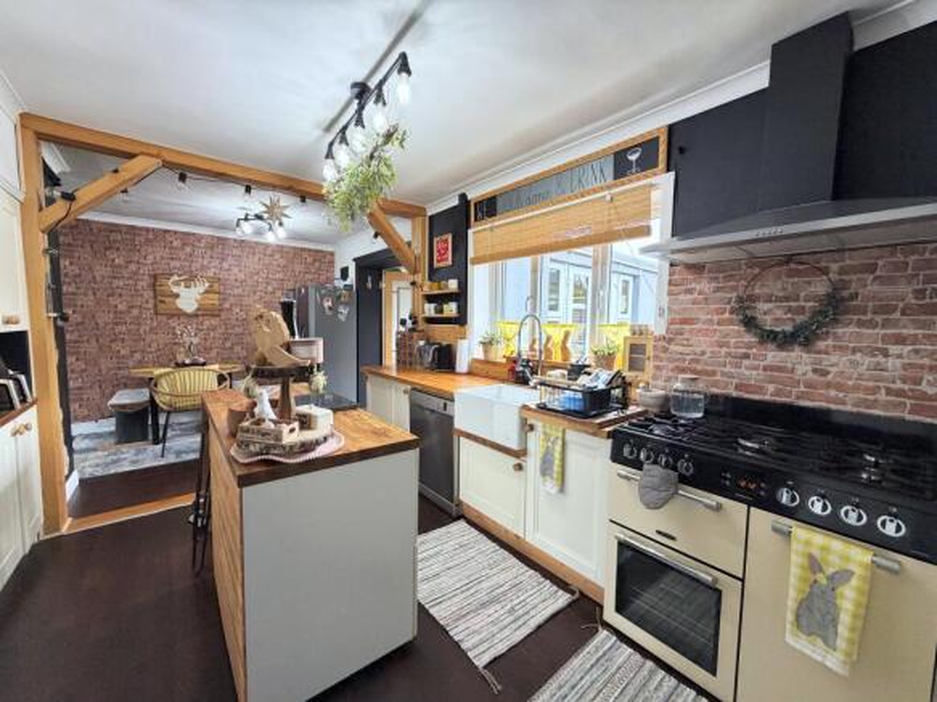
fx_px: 379
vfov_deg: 85.7
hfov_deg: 102.1
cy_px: 351
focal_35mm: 14
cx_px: 468
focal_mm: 2.22
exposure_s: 1/121
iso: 250
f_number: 2.2
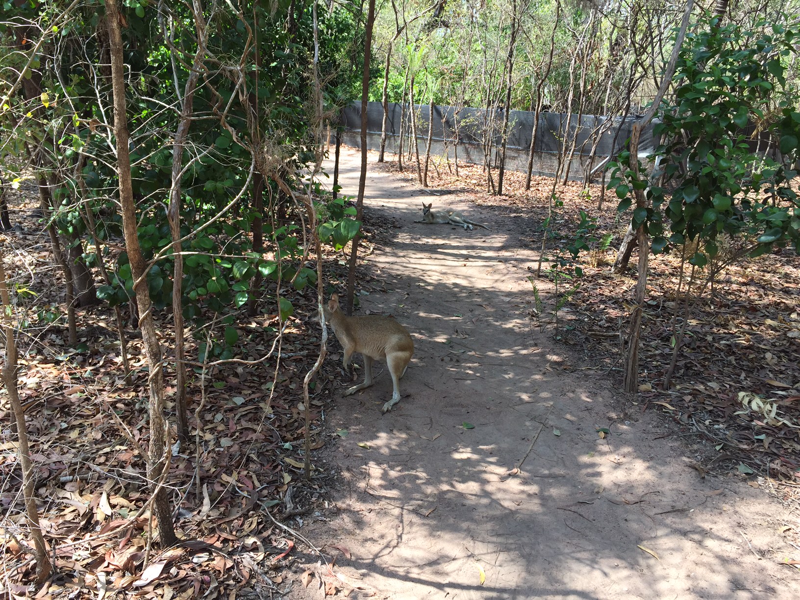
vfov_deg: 48.2
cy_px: 300
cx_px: 400
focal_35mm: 29
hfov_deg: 61.7
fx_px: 670
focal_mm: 4.15
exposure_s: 1/363
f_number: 2.2
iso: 32
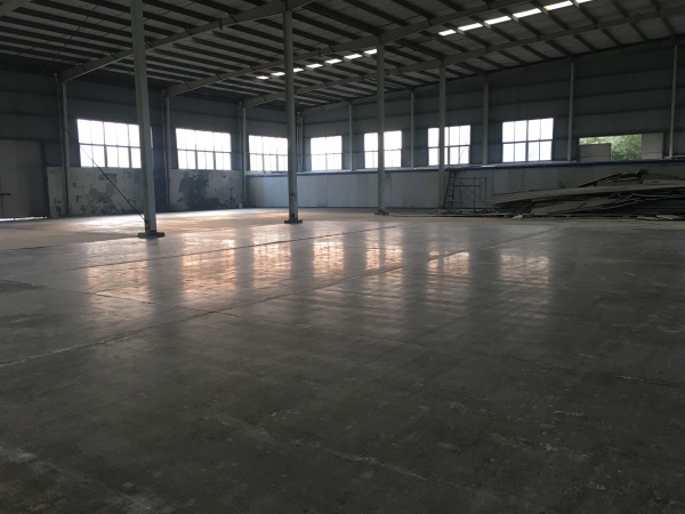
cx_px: 342
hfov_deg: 61.7
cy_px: 257
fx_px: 574
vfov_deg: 48.2
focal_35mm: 29
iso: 40
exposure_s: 1/33
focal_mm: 4.15
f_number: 2.2
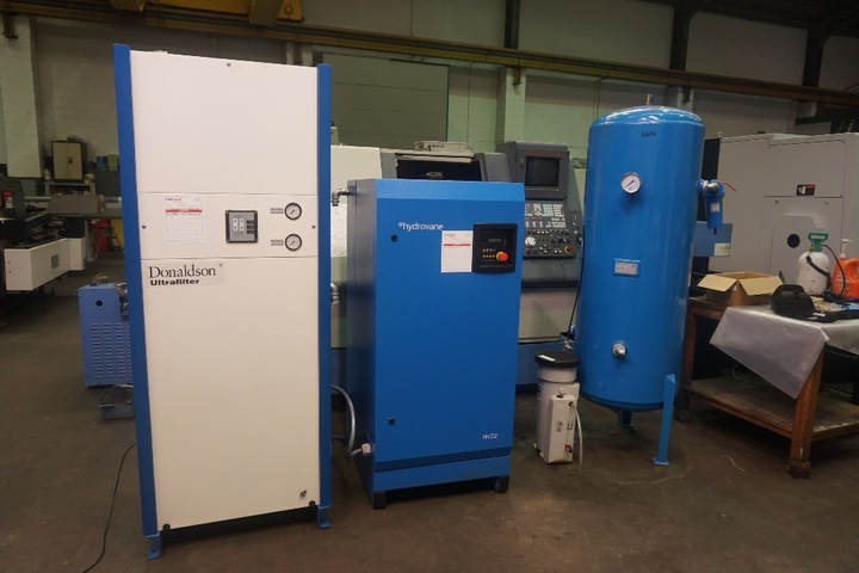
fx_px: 573
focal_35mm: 24
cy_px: 286
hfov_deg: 73.7
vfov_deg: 53.1
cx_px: 430
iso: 1000
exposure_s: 1/160
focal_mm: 16
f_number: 4
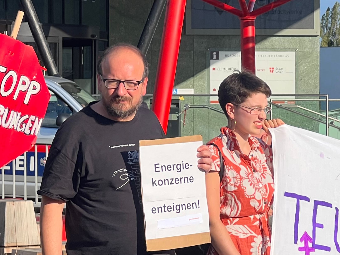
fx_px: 1856
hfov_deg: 10.5
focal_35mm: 189
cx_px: 212
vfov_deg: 7.8
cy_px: 223
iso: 32
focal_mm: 9
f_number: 2.8
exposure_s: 1/471
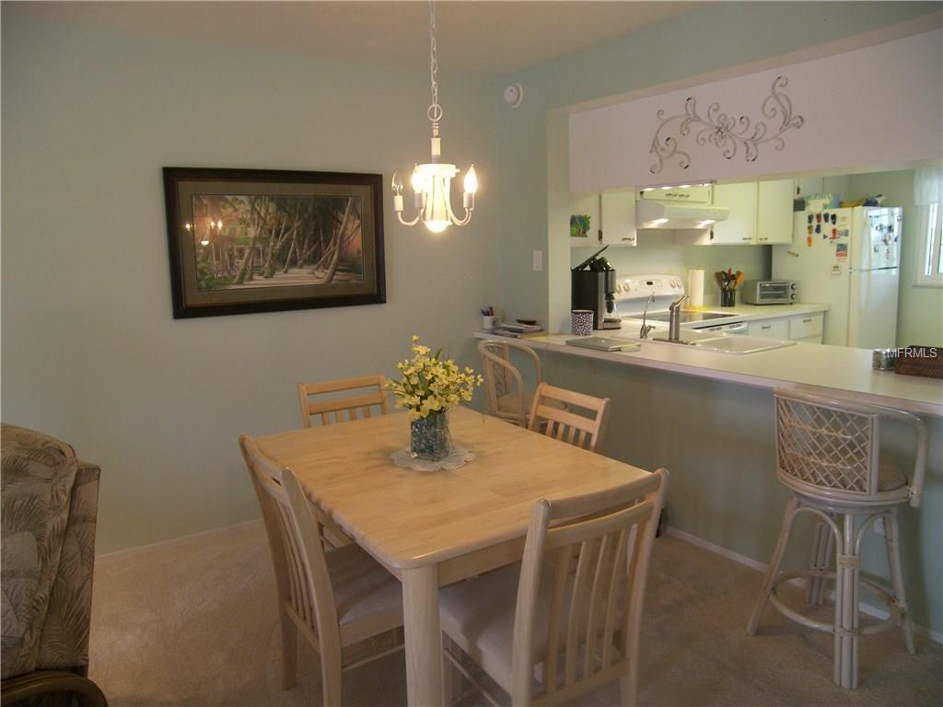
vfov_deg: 56.8
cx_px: 472
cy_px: 354
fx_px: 654
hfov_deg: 71.6
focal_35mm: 24
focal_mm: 5
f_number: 2.8
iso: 100
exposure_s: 1/40
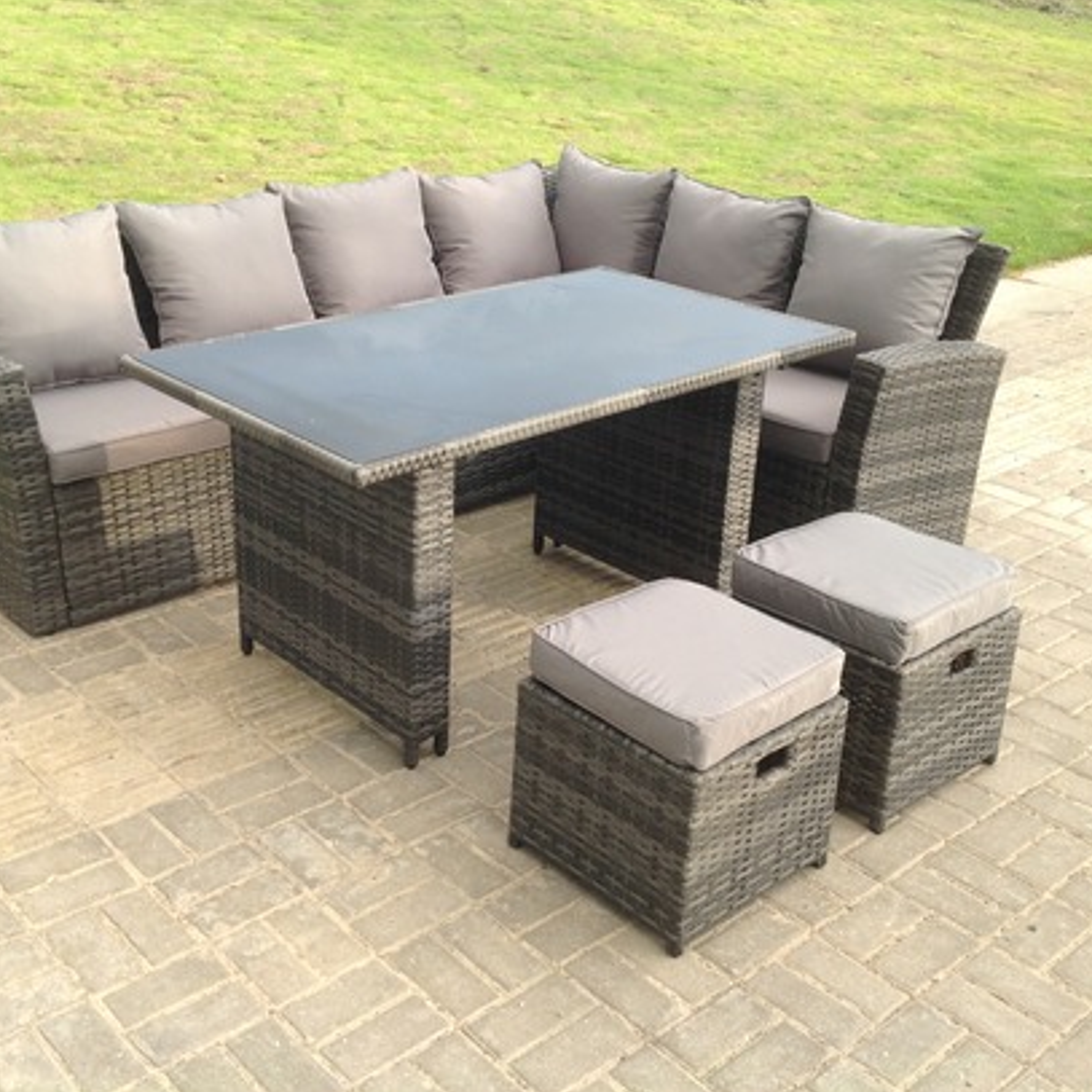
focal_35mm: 42
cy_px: 543
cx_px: 495
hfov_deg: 40.0
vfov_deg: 40.0
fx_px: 1499
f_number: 2.4
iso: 50
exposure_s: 1/164
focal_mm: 4.28
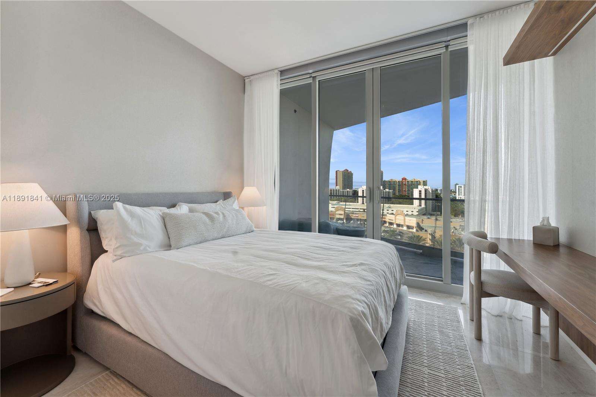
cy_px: 198
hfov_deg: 104.3
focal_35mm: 14
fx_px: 232
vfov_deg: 81.2
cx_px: 298
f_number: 9
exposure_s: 1/50
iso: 200
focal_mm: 14
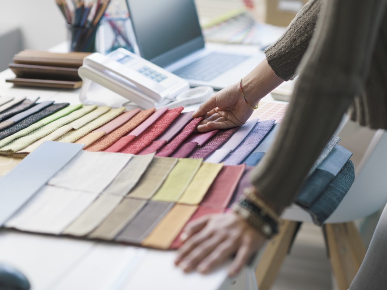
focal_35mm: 93
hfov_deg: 21.1
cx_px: 199
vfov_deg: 15.9
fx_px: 1040
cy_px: 145
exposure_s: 1/125
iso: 320
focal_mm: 85
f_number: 2.2
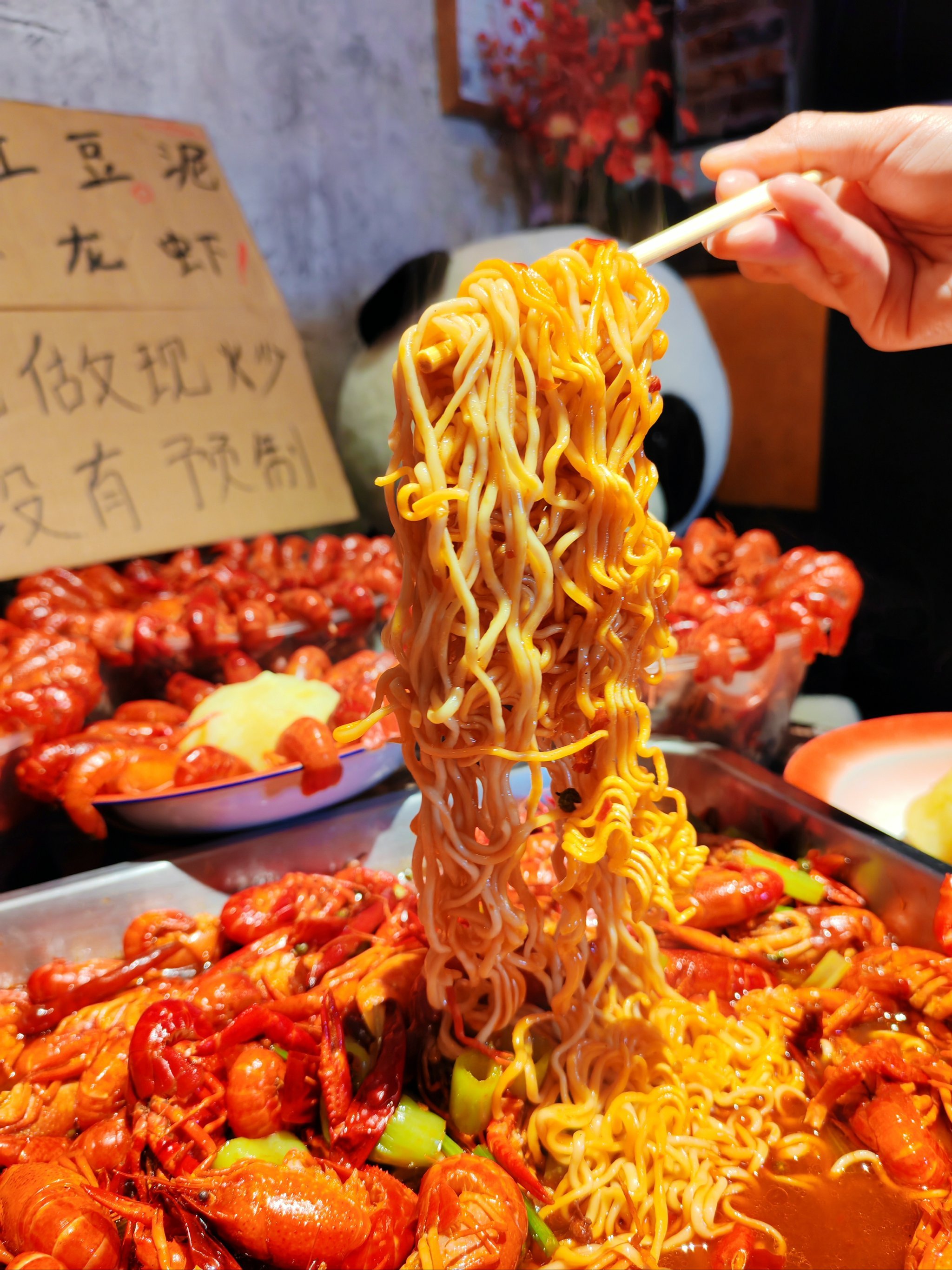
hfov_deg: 51.4
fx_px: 990
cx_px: 476
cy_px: 635
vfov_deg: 65.3
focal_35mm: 27
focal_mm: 6.12
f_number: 1.9
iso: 400
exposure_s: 1/100
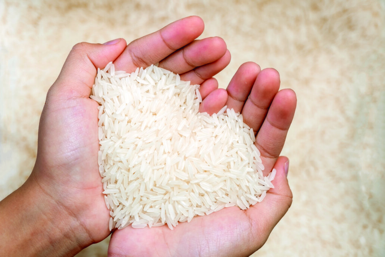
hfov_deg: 20.8
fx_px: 1048
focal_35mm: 98
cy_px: 128
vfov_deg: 14.0
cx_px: 192
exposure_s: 1/80
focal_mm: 65.2
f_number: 4
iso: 200
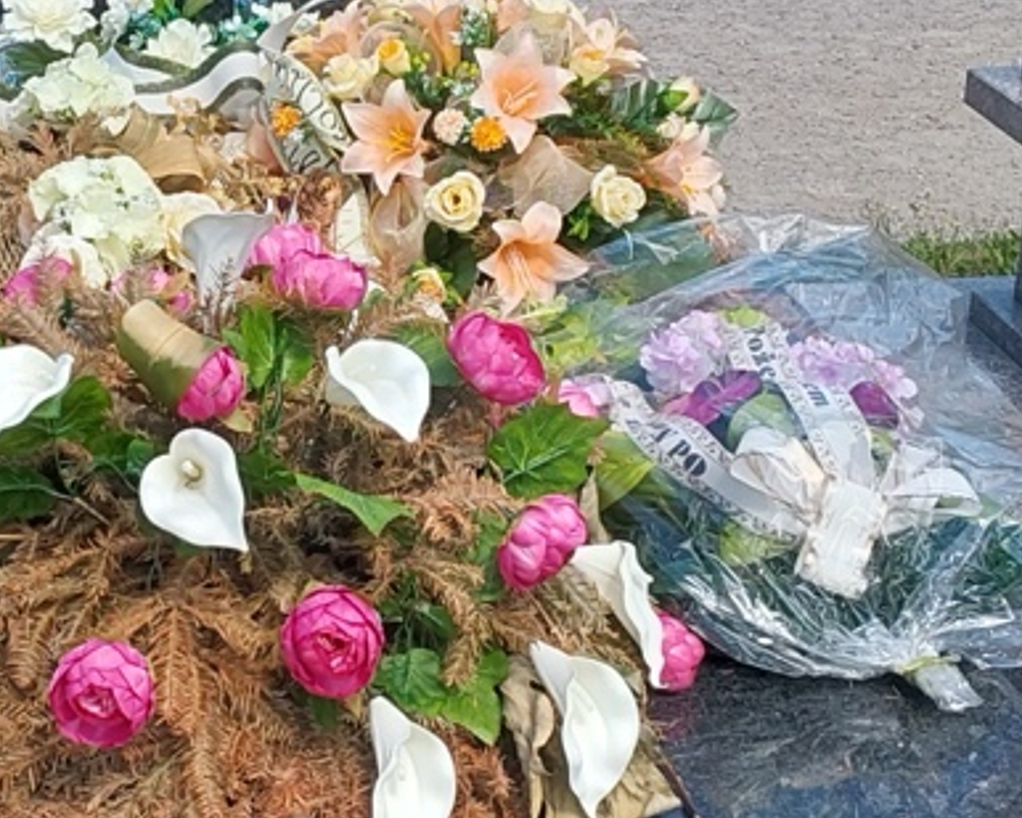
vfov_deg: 18.1
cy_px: 469
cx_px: 283
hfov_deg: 22.3
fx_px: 2572
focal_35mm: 85
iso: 50
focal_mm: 2.91
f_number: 1.9
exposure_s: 1/1207
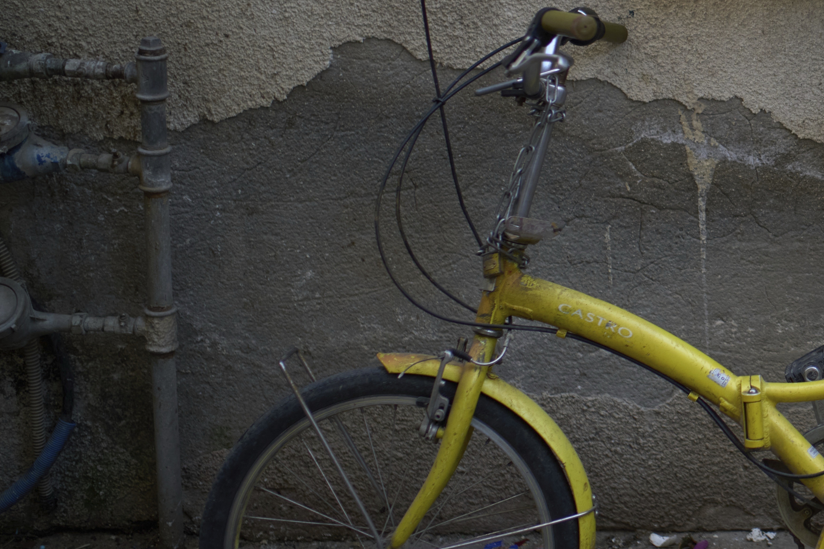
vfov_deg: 15.8
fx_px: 1968
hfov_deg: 21.8
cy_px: 100
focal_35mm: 86
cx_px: 1003
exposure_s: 1/1250
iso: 500
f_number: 1.6
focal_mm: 35
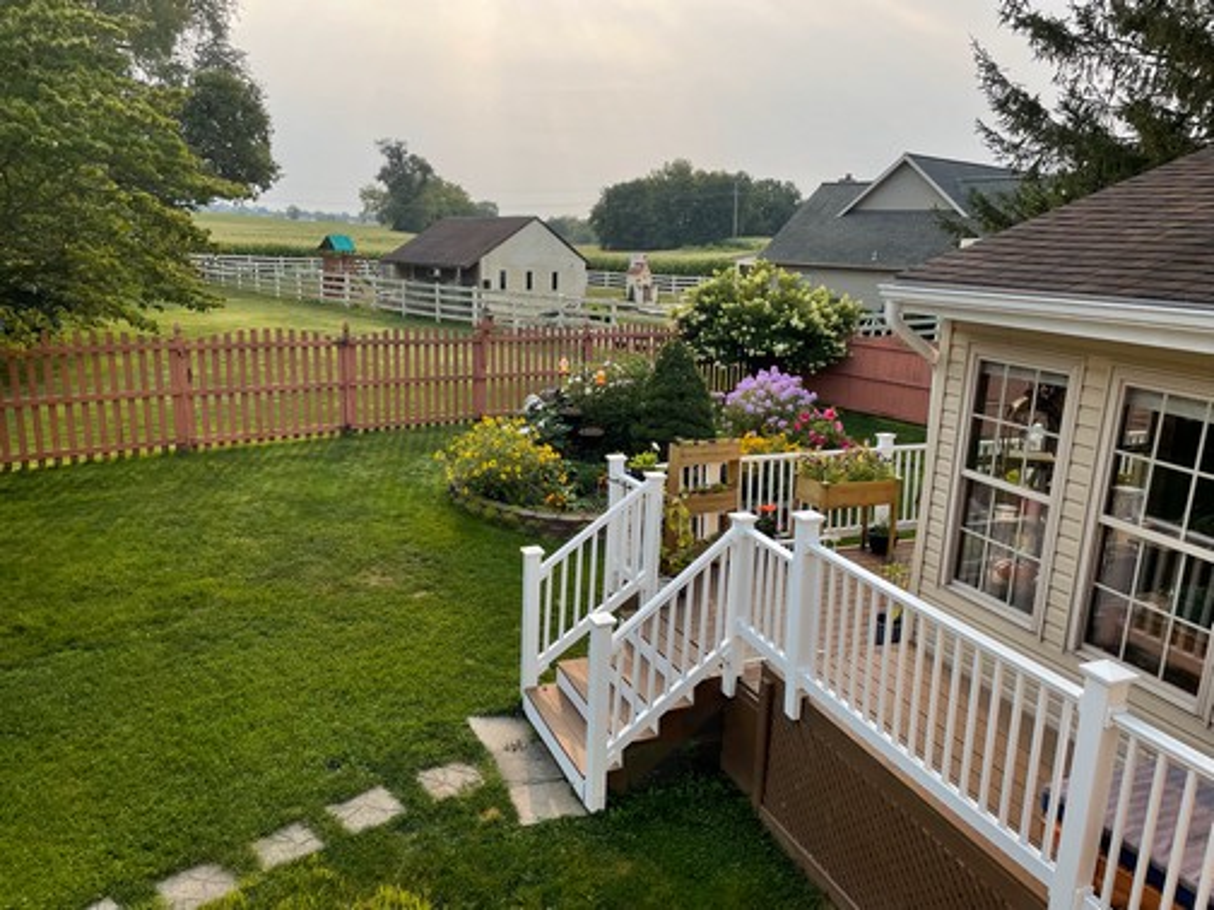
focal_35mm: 26
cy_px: 455
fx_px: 912
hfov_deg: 67.3
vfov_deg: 53.1
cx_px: 607
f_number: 1.6
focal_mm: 4.2
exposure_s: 1/2618
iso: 32
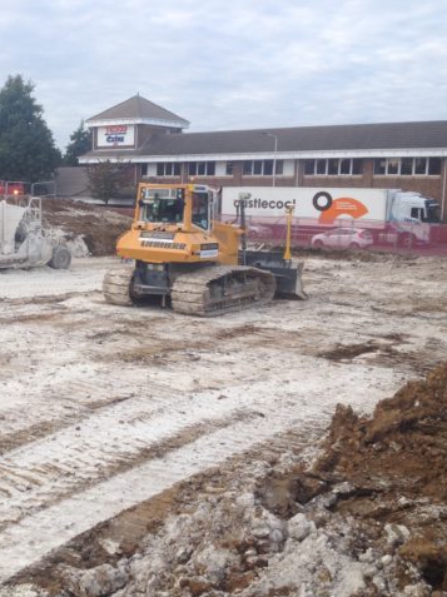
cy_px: 299
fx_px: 810
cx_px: 73
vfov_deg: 40.5
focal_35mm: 47
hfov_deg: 29.9
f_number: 2.4
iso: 50
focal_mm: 4.28
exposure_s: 1/280
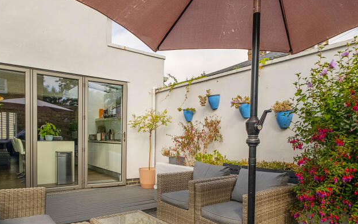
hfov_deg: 72.5
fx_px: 244
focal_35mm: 25
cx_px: 166
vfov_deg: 48.6
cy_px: 146
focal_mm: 10
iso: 640
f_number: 6.4
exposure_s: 1/1250
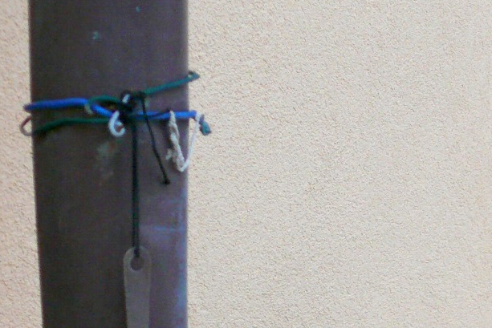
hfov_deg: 17.9
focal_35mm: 108
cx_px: 598
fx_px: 1476
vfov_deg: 12.5
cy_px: 354
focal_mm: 8.3
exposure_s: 1/20
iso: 200
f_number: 2.8
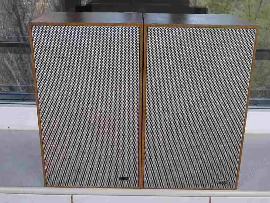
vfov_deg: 33.6
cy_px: 102
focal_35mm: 43
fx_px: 335
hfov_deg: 43.9
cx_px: 135
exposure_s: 1/50
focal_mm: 6.1
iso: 80
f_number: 3.3
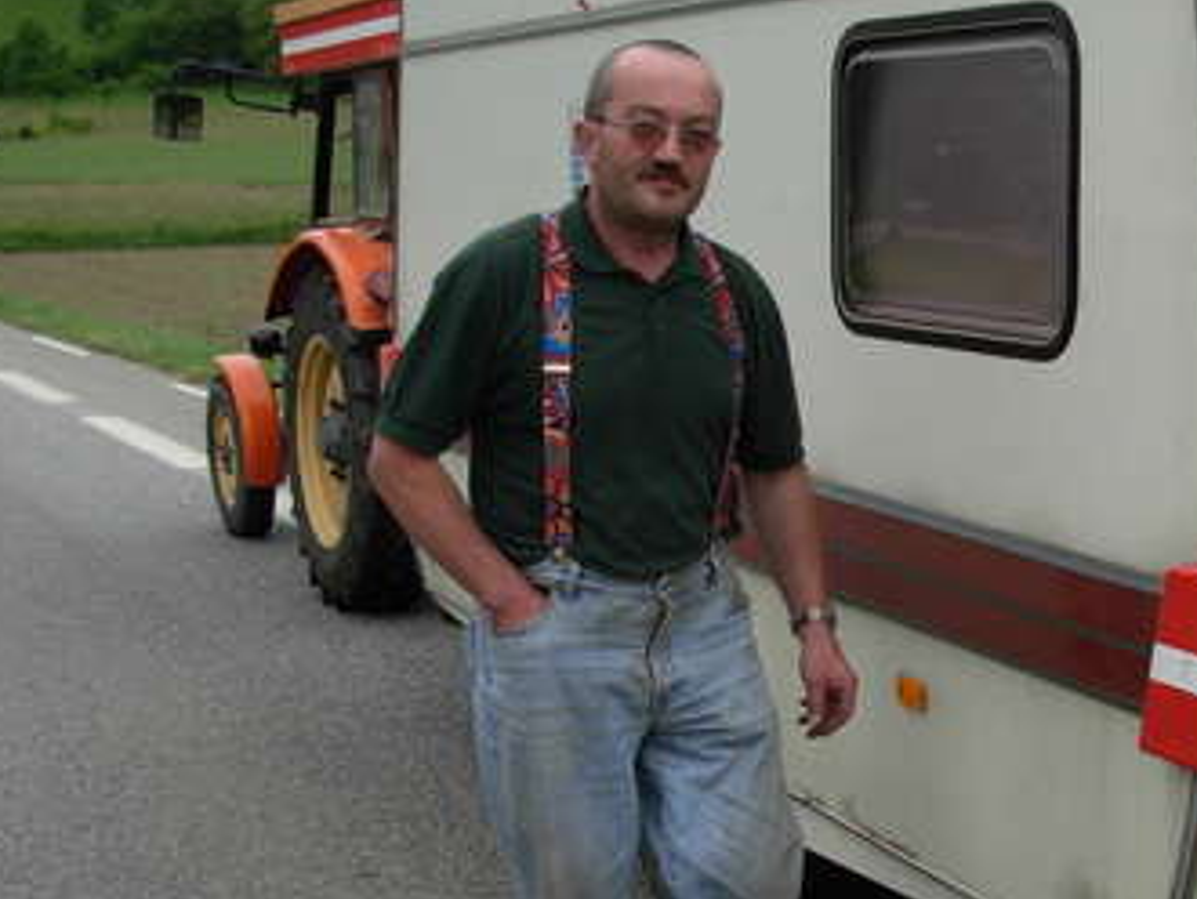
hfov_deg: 27.8
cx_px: 889
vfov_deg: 21.3
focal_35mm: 69
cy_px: 536
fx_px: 2388
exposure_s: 1/497
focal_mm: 6.3
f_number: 2.9
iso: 79
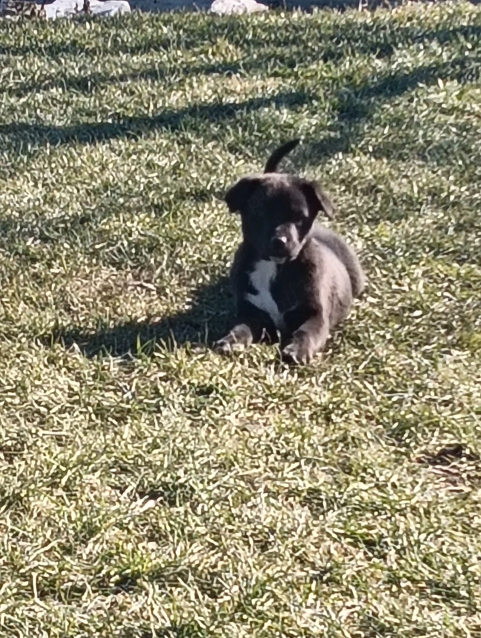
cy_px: 319
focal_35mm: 165
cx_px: 240
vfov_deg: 12.0
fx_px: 3049
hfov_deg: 9.0
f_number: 1.8
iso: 50
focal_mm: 3.98
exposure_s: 1/261
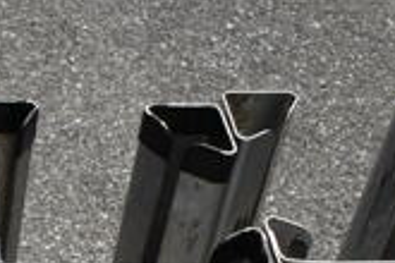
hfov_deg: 18.7
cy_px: 426
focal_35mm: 100
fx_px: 1097
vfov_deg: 12.8
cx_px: -144
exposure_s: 1/800
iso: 200
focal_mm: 18
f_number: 9
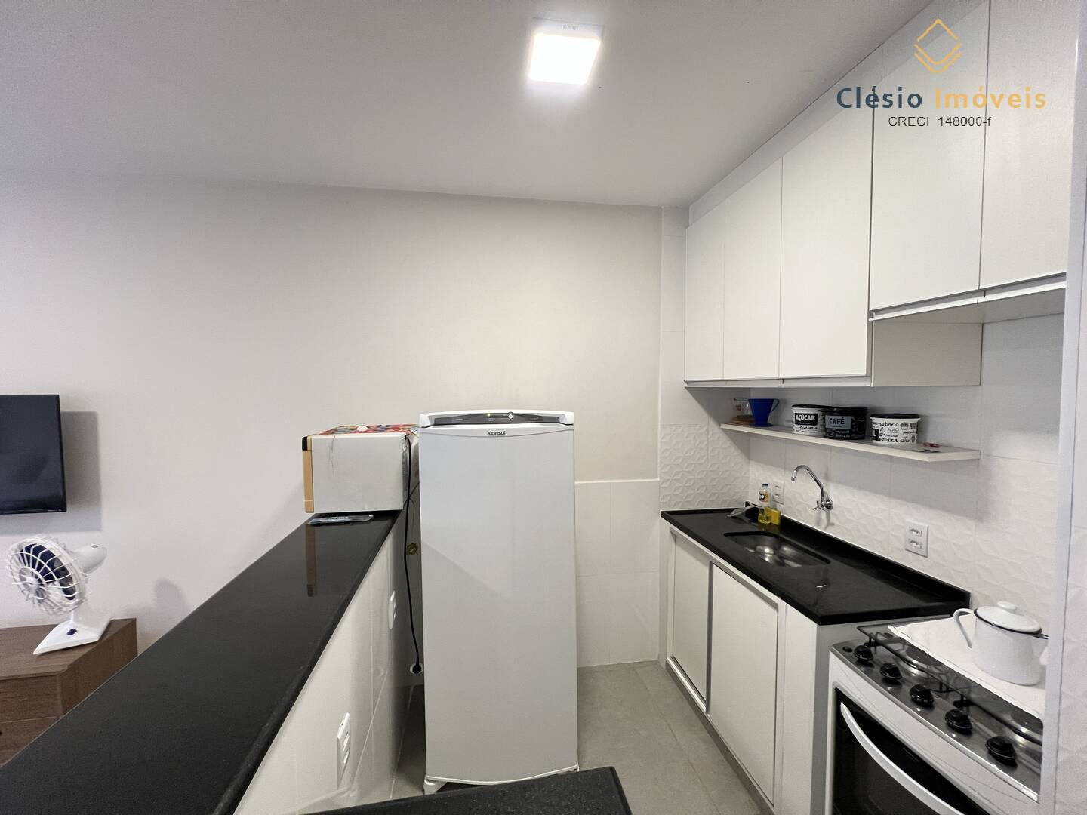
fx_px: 408
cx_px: 544
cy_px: 408
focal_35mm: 13
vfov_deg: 89.9
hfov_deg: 106.2
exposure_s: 1/60
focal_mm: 1.57
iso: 200
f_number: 1.8
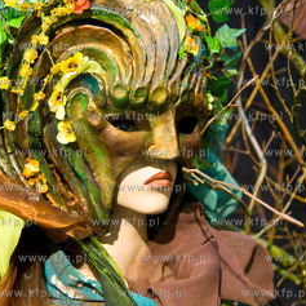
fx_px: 860
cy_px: 169
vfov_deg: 20.2
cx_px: 221
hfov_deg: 20.1
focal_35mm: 86
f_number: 3.5
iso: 1250
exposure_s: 1/80
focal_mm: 40
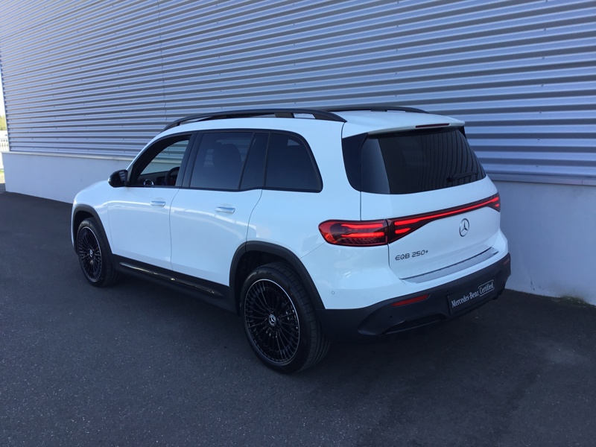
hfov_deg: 58.4
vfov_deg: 45.4
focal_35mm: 31
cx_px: 298
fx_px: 534
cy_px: 224
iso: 25
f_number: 2.4
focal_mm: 3.3
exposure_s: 1/324
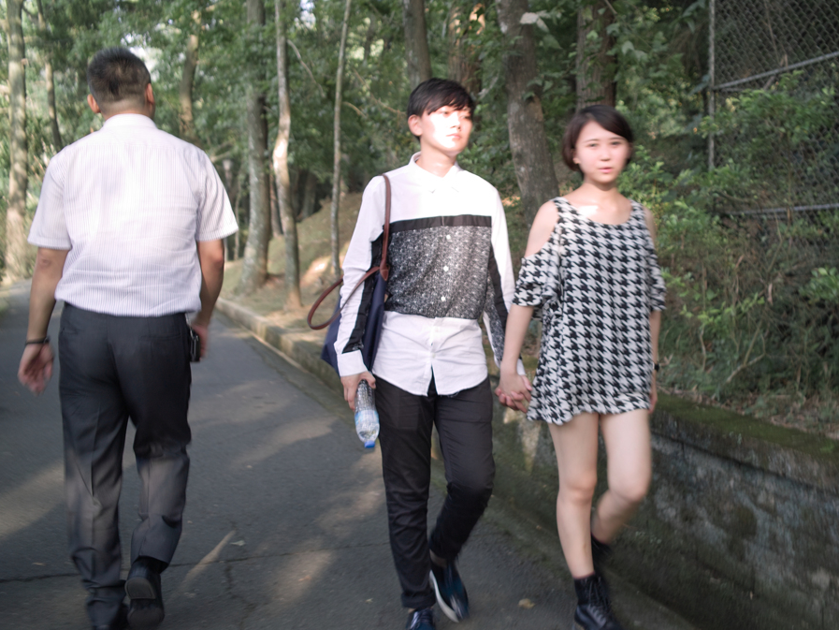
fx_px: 1091
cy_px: 314
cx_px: 474
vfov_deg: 32.2
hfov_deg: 42.0
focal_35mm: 45
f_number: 2.8
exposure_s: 1/40
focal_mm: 24.2
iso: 100
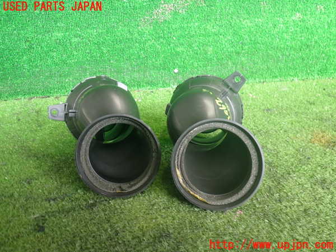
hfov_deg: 60.0
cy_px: 126
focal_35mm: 30
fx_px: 291
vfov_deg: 46.8
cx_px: 168
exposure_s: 1/40
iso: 200
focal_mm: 5.4
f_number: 2.3
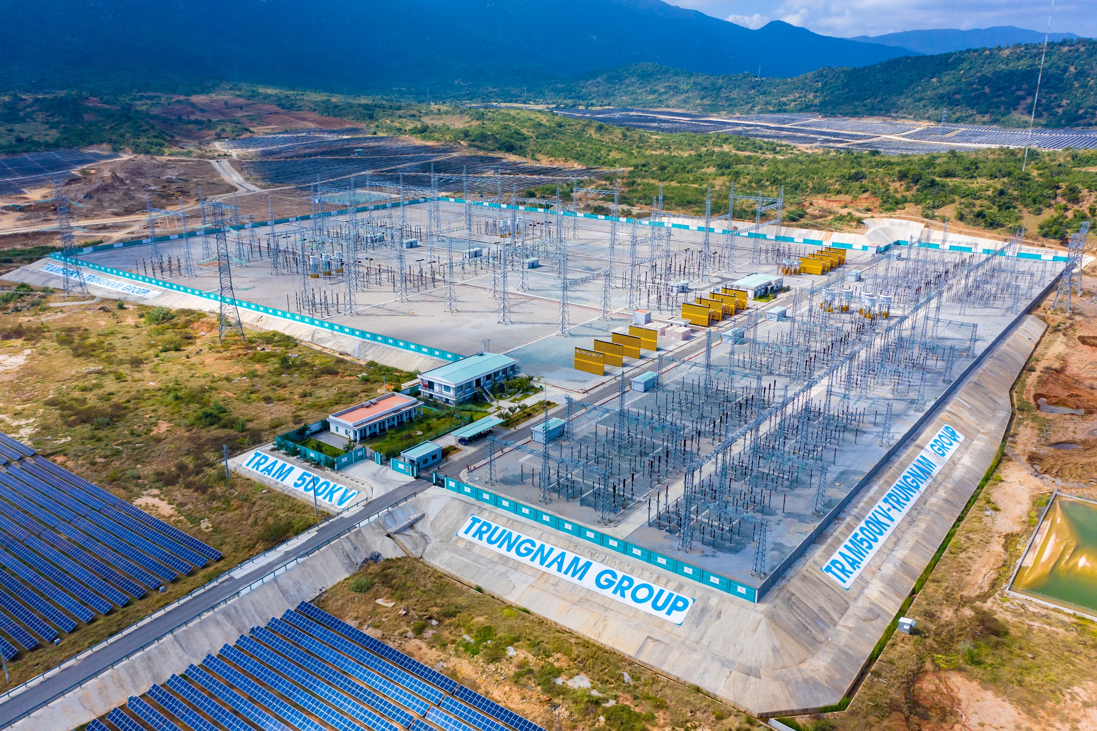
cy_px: 366
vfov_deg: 46.4
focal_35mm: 28
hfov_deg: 65.5
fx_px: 853
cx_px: 548
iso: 200
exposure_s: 1/3200
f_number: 3.5
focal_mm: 10.26
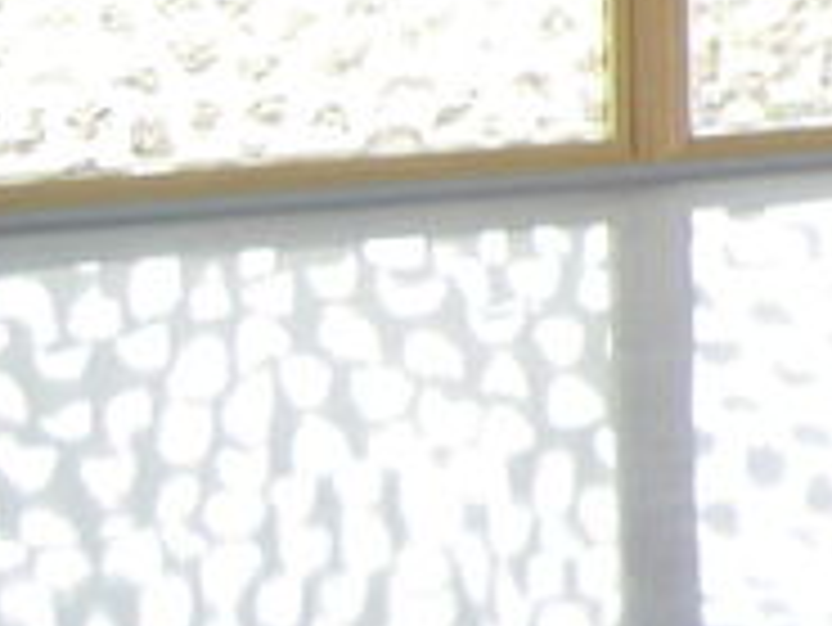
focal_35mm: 201
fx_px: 4834
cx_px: 2635
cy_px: -603
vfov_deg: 7.1
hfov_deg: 8.1
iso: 100
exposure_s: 1/80
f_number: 2.8
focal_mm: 5.6
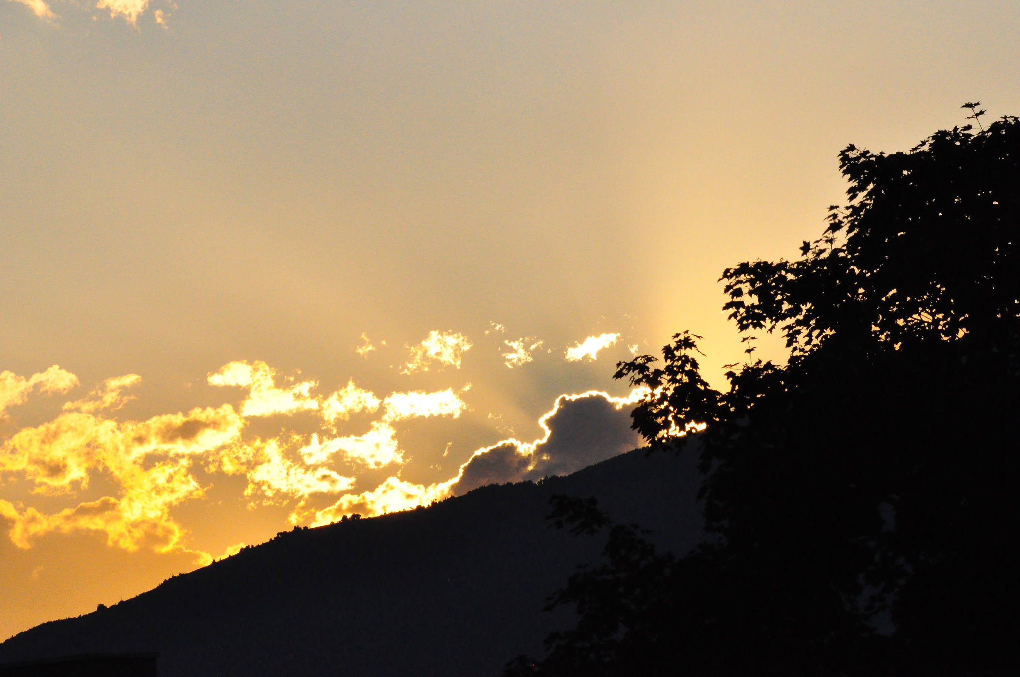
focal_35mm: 225
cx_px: 510
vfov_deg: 6.1
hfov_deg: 9.2
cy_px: 338
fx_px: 6367
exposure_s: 1/4000
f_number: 18
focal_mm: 150
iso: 3200
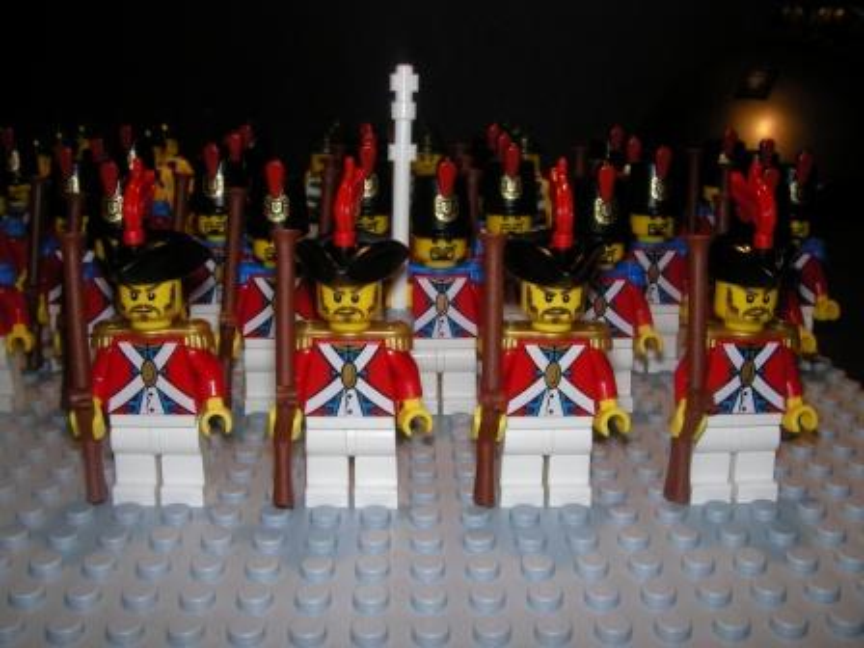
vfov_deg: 37.7
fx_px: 948
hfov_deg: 49.0
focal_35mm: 38
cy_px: 324
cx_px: 432
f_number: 6.6
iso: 100
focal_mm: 6.3
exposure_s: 1/30
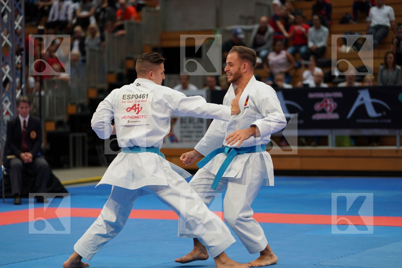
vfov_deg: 12.0
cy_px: 134
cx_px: 201
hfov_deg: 17.9
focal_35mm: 114
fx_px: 1273
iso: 800
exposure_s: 1/500
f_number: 2.8
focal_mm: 114
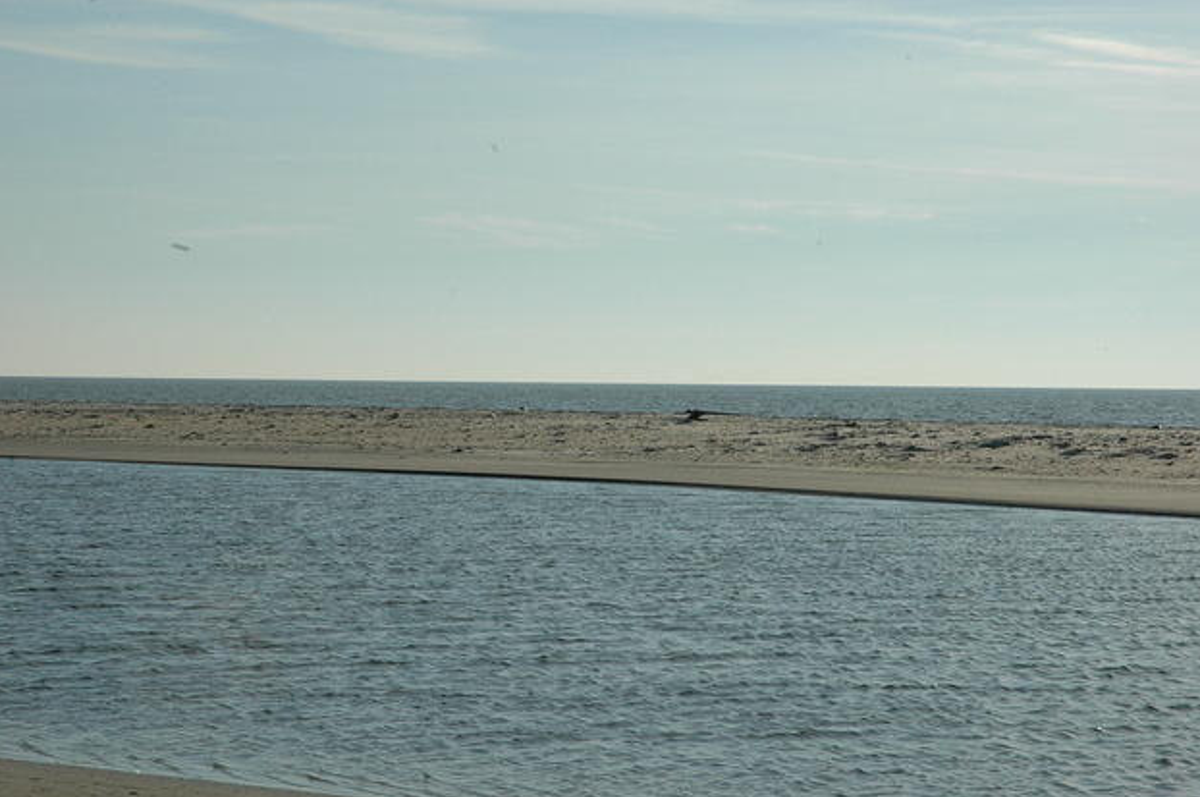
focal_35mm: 108
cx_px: 600
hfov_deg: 18.9
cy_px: 408
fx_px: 3595
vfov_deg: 12.6
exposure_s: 1/1250
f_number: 18
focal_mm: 70
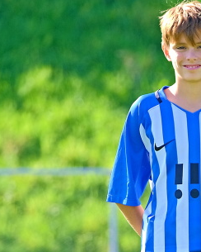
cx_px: 182
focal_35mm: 401
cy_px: 269
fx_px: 2982
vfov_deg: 4.8
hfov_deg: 3.9
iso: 320
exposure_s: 1/1100
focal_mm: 124.3
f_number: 2.8
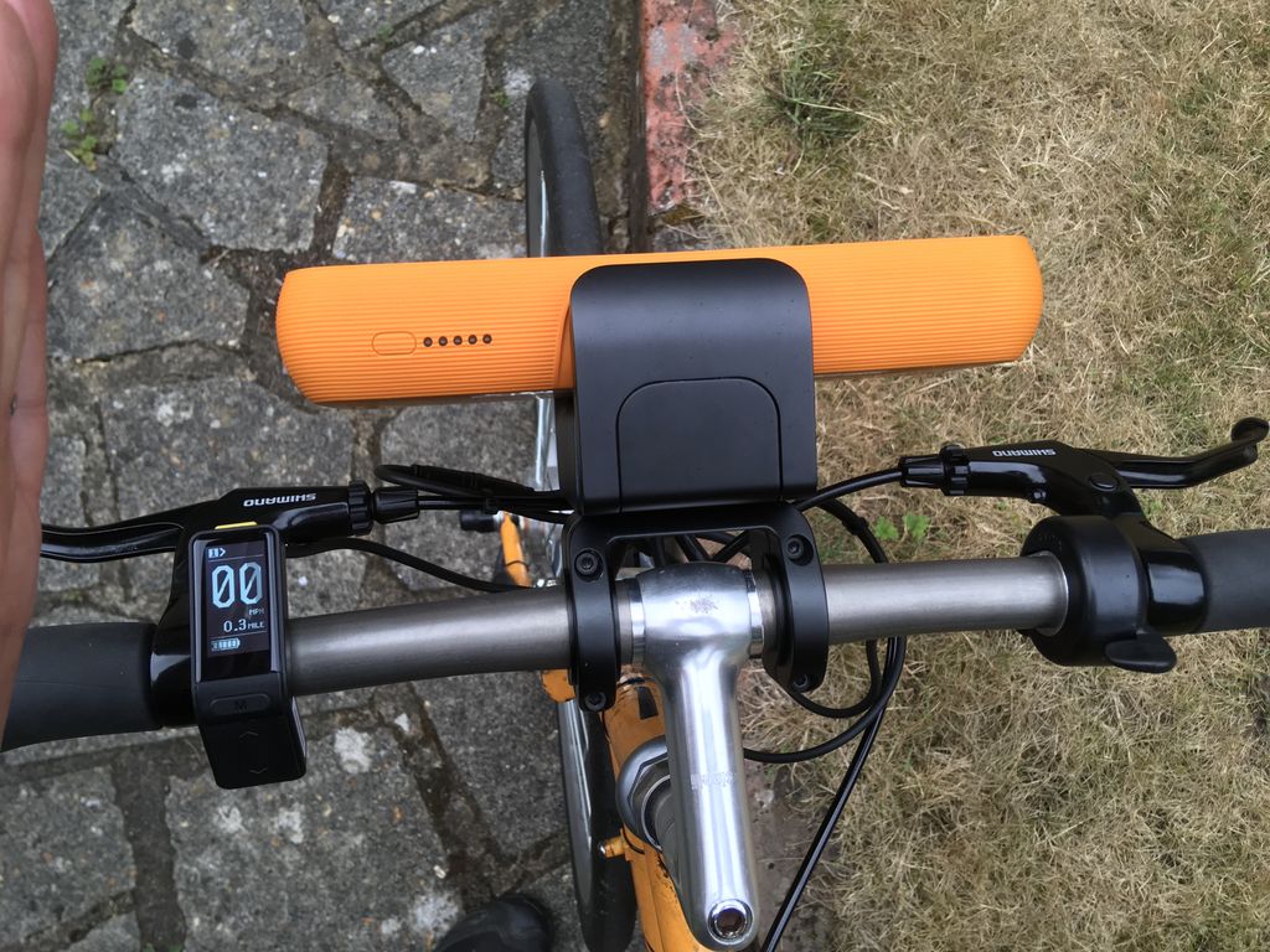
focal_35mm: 29
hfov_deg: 61.7
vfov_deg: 48.2
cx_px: 635
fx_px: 1064
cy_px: 476
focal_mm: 4.15
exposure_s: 1/100
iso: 40
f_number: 2.2
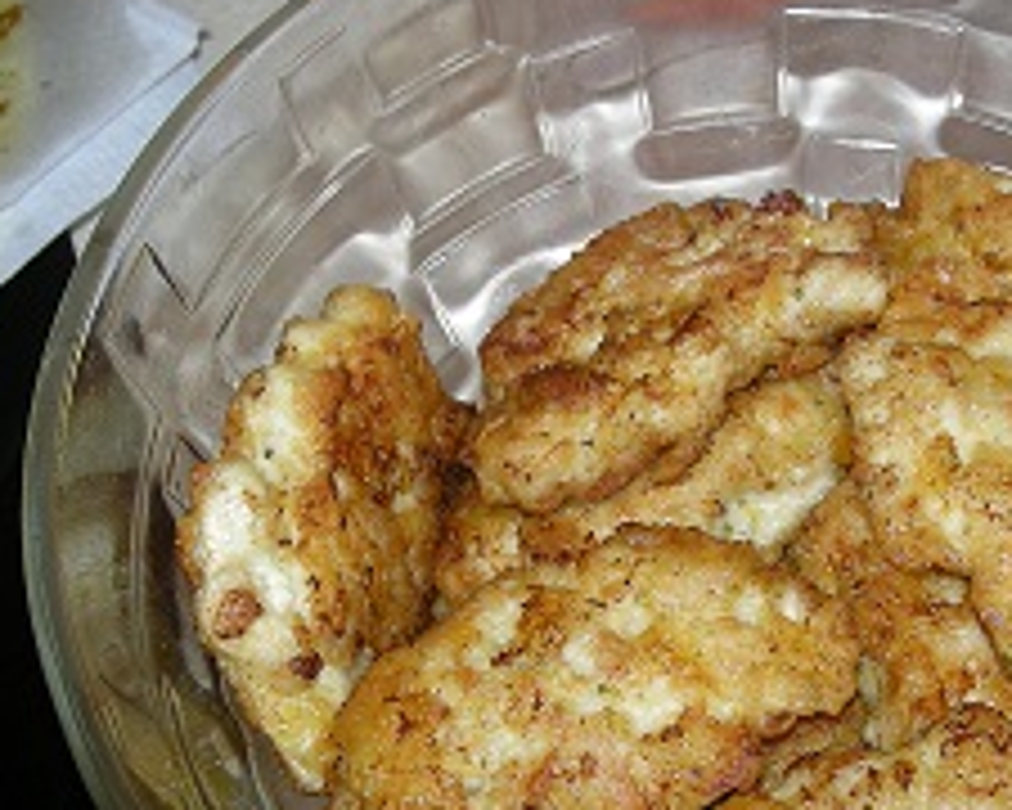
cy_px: 387
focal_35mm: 70
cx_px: 771
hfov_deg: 26.7
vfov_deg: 21.9
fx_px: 2097
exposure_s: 1/36.6
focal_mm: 5.7
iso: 50
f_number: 2.8
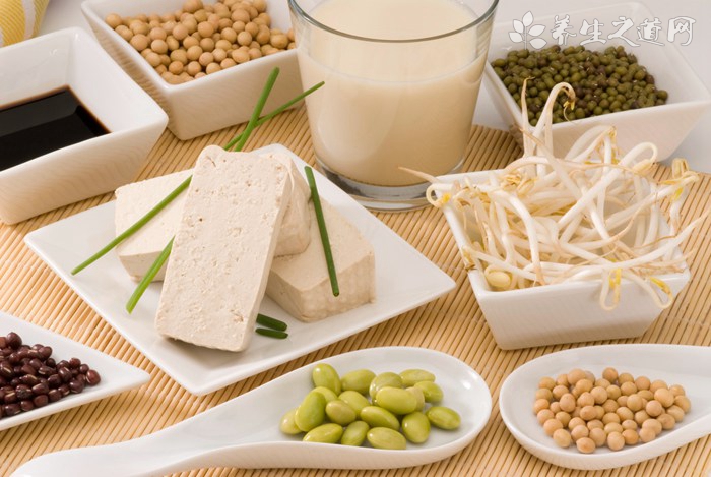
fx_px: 3115
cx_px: 356
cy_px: 238
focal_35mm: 158
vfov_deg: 8.7
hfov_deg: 13.0
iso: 100
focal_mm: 105
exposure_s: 1/60
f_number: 32
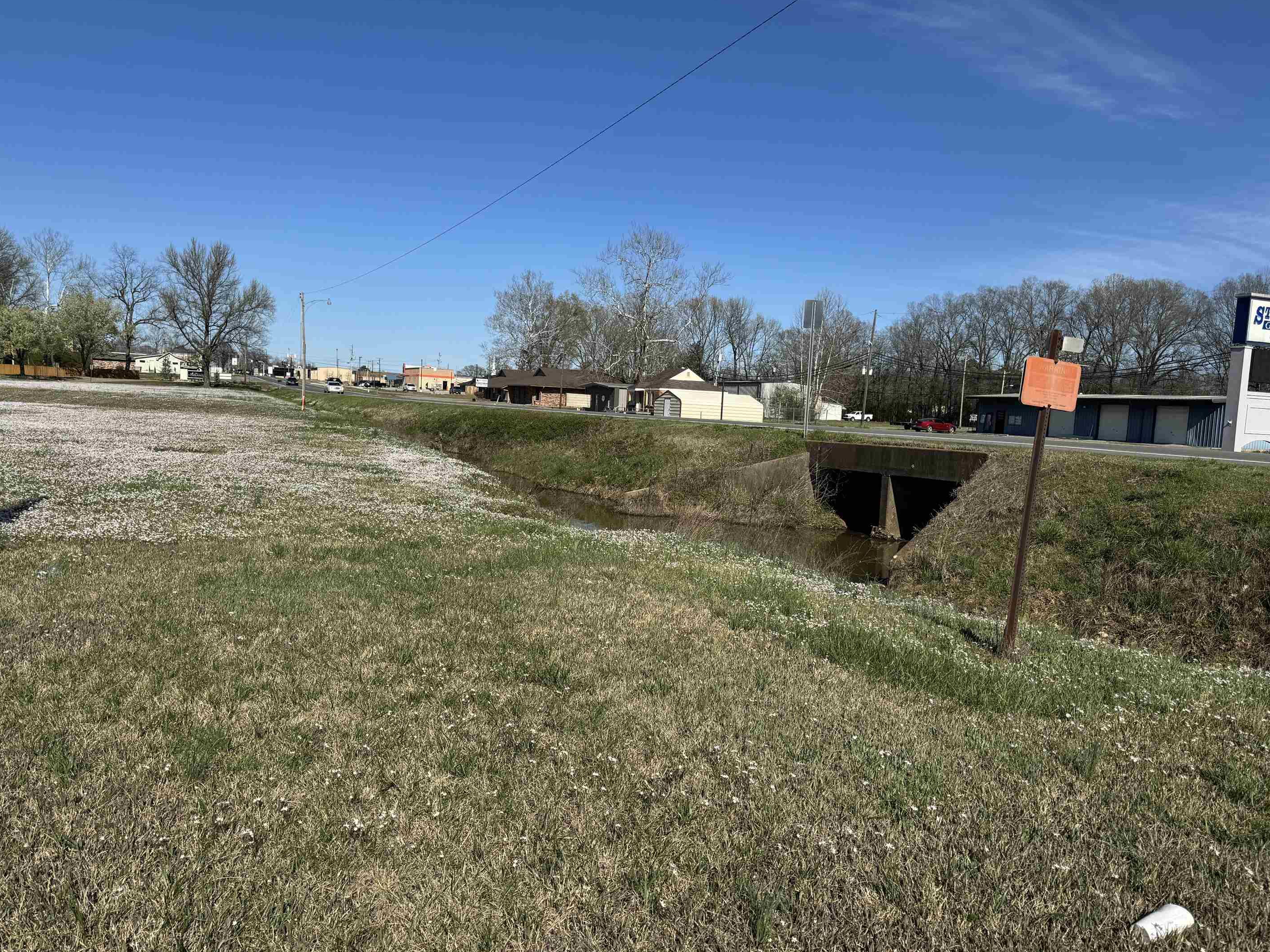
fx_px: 954
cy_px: 498
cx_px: 635
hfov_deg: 67.3
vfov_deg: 53.0
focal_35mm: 26
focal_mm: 6.86
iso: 80
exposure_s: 1/7092
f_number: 1.78
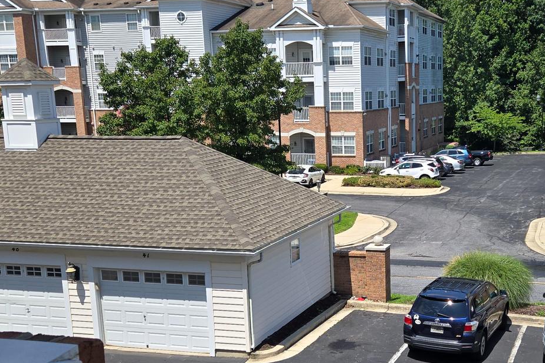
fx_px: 802
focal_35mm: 53
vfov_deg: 25.3
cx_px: 396
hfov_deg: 36.8
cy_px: 256
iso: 25
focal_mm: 5.4
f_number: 1.8
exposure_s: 1/1834
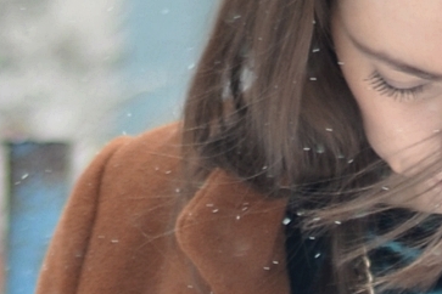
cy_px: 1385
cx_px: 379
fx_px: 7648
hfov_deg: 3.3
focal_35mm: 623
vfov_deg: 2.2
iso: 100
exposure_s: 1/500
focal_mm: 50
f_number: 1.8
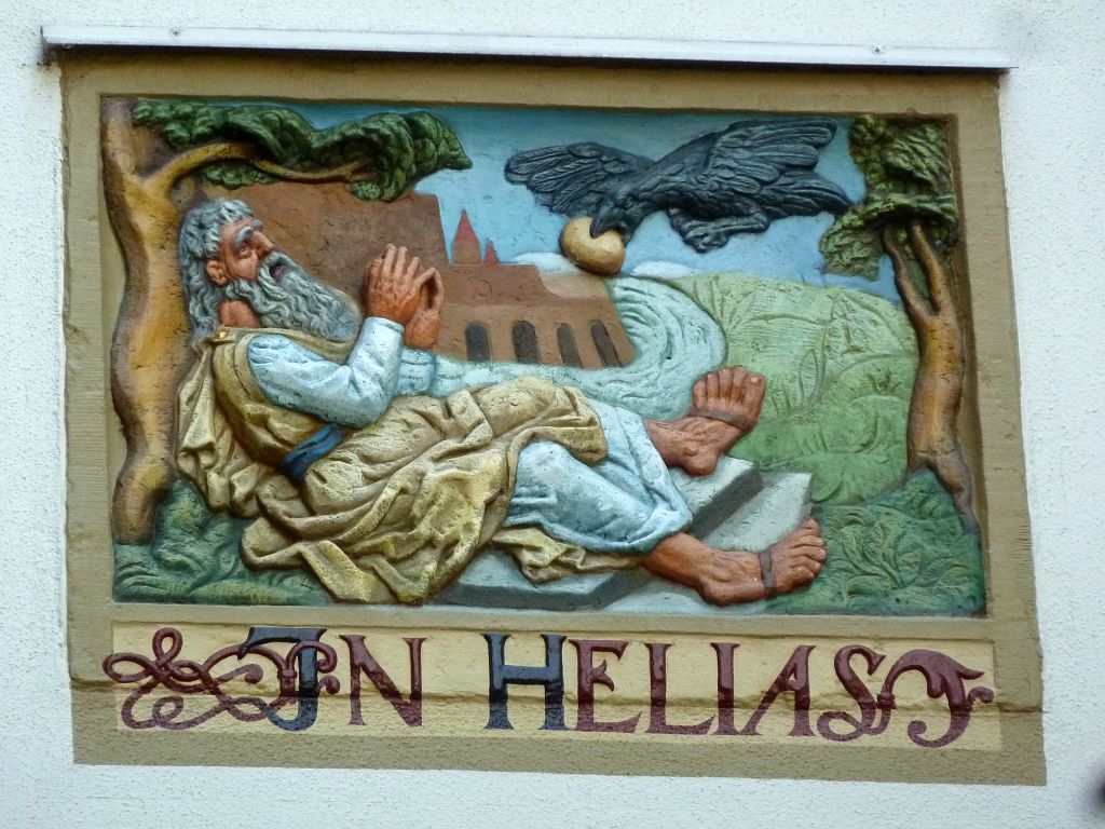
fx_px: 8874
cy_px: 414
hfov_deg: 7.1
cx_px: 552
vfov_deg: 5.3
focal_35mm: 278
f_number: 4.8
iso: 400
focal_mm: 45.7
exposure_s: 1/100
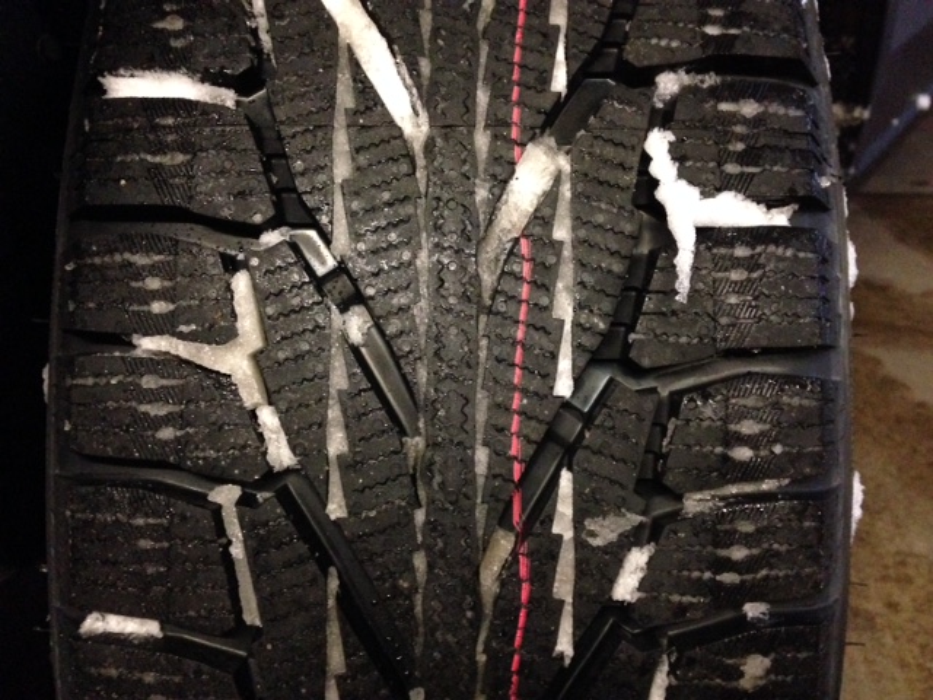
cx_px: 466
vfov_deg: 42.9
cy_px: 350
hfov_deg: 55.4
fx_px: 889
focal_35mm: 33
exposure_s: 1/15
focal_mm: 4.12
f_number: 2.4
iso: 800
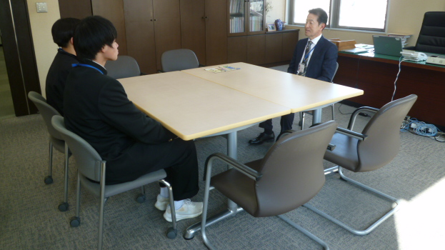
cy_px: 102
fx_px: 330
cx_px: 218
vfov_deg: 41.3
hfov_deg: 67.9
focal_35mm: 28
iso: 80
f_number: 2.8
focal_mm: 4.5
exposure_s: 1/50
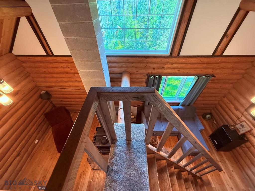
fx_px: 103
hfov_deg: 102.1
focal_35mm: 14
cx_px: 128
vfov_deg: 85.7
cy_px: 96
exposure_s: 1/60
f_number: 2.2
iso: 500
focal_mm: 2.22
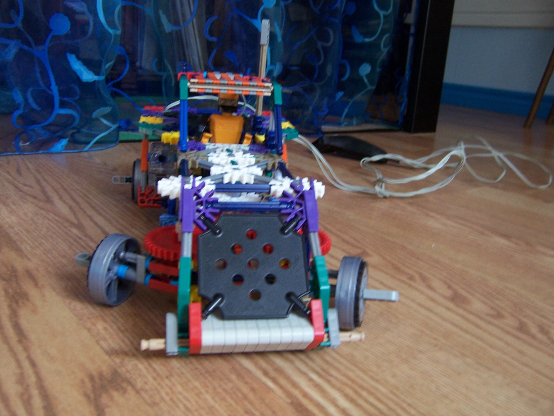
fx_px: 528
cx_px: 277
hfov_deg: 55.4
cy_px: 208
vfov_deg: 42.9
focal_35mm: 33
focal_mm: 5.5
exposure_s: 1/10
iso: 140
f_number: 3.4
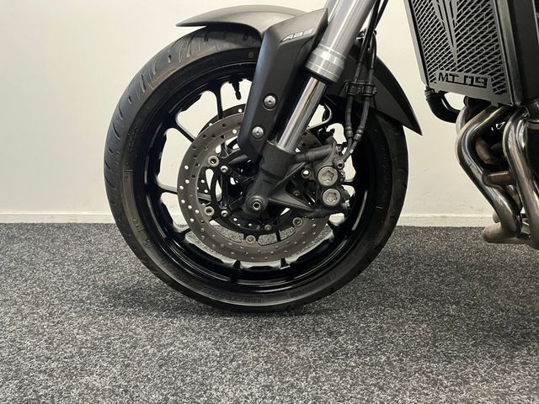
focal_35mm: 26
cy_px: 202
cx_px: 270
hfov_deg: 67.3
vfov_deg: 53.1
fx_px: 405
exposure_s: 1/50
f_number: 1.6
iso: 400
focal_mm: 5.1
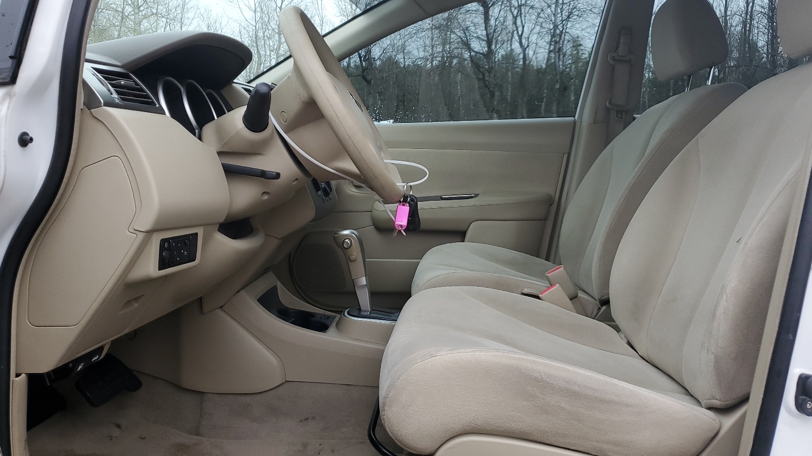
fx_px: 624
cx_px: 410
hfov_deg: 66.1
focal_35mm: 29
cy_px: 215
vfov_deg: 40.2
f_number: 1.5
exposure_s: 1/120
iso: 65
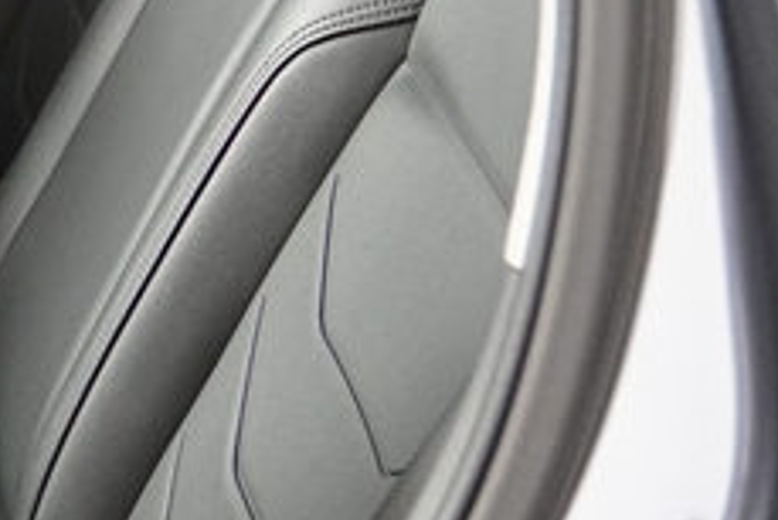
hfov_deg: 13.5
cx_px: -696
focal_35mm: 134
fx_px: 2898
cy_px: 219
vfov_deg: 10.2
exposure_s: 1/160
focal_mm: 20
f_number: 2.8
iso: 1600
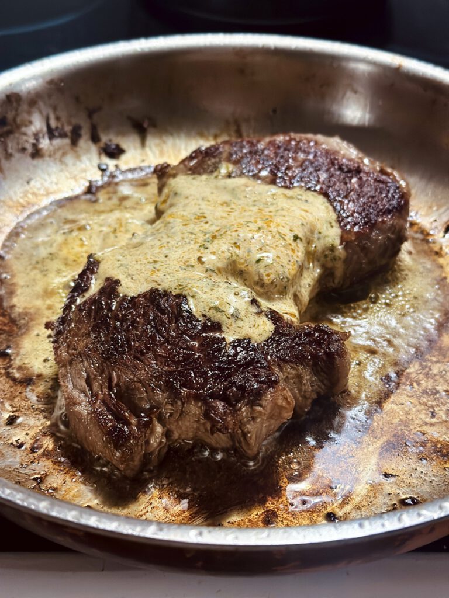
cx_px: 224
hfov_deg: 30.3
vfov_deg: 39.7
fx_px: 830
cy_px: 299
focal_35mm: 48
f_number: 1.78
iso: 400
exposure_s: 1/49
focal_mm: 6.86
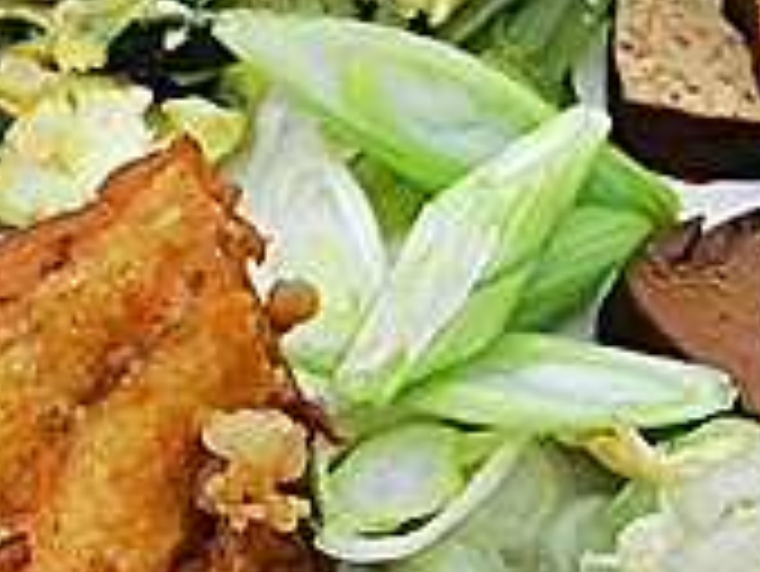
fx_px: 1977
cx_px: 108
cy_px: 604
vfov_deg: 16.0
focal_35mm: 90
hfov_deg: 21.4
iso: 50
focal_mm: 2.35
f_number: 2.2
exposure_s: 1/188
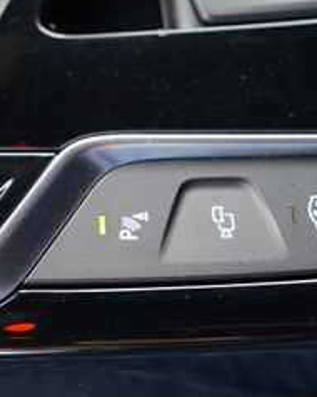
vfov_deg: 19.6
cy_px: 99
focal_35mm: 97
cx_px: -55
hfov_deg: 15.3
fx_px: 1139
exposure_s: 1/60
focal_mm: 24
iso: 800
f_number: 4
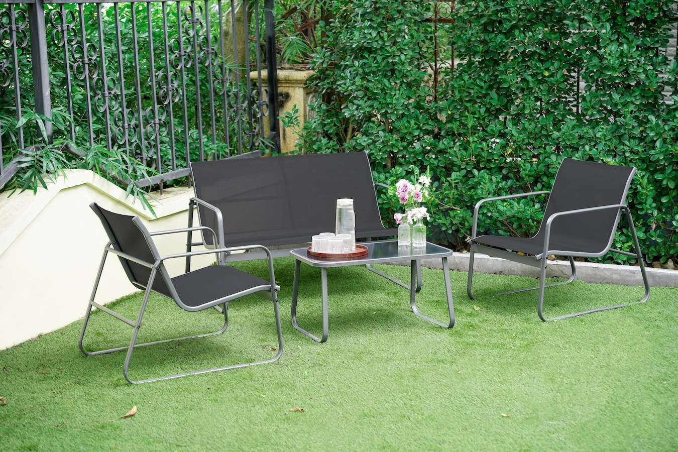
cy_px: 226
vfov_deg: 20.4
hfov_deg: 30.2
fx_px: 1256
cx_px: 339
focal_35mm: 67
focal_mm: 66.7
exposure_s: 1/50
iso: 100
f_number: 4
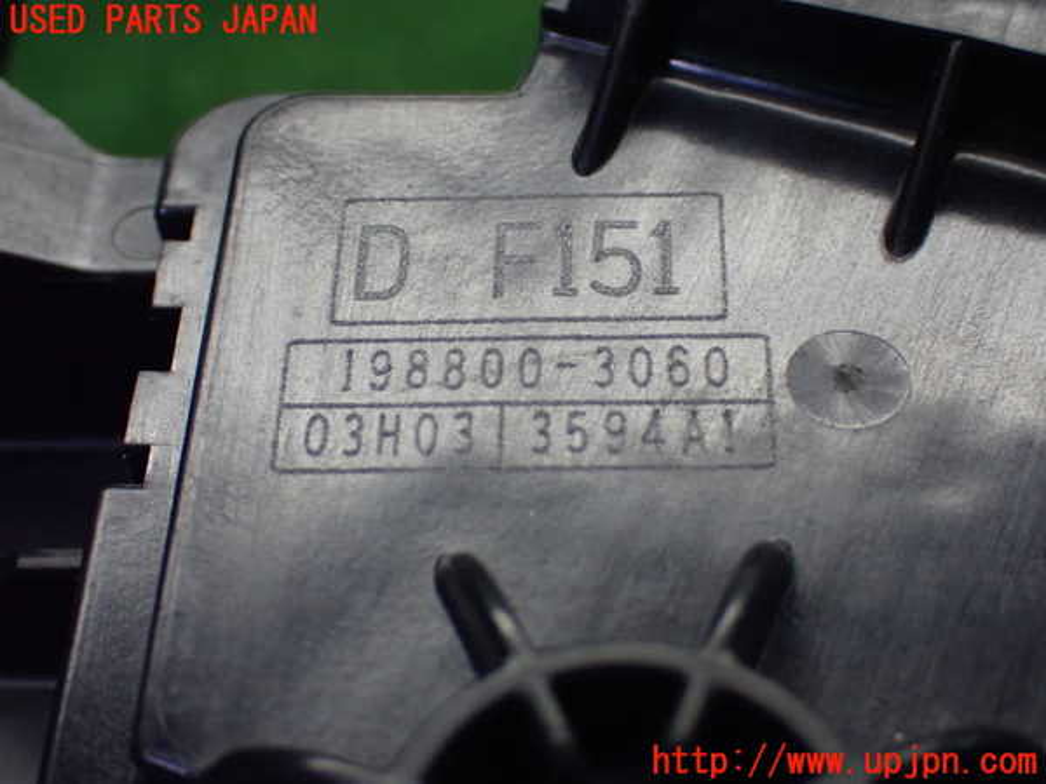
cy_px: 392
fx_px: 1873
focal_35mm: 62
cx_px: 523
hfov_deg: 31.2
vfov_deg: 23.7
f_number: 3.6
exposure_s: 1/160
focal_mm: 11.09
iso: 800
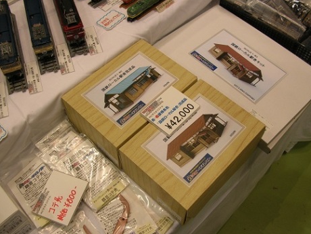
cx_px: 168
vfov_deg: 37.7
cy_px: 117
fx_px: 341
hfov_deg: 48.9
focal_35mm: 38
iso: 50
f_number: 2.8
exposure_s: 1/41
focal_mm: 5.8
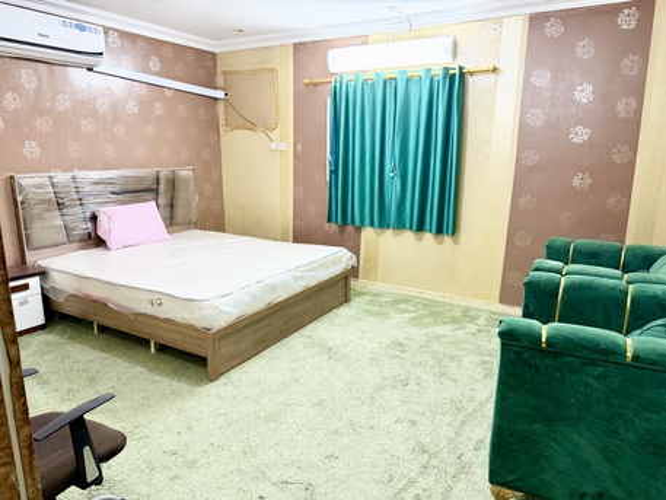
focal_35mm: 24
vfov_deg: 56.8
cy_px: 250
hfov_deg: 71.6
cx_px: 333
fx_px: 462
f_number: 1.78
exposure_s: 1/60
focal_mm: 6.76
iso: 320
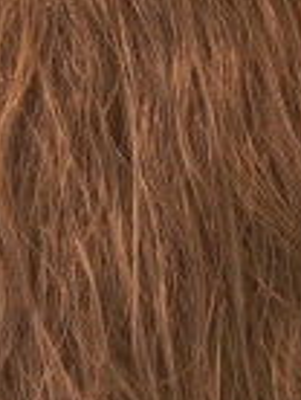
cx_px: -3
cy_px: 304
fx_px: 2112
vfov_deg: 10.8
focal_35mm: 183
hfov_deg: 8.1
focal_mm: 35
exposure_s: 1/200
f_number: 1.8
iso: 800
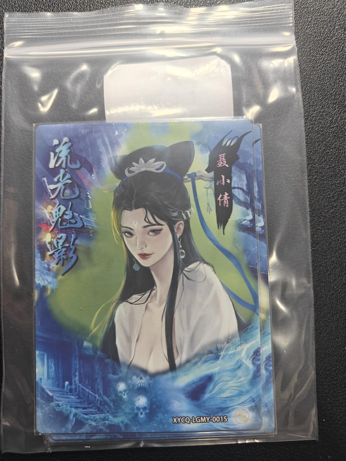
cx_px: 173
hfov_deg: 56.8
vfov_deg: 71.6
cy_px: 230
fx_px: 320
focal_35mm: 24
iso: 160
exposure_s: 1/50
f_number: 1.8
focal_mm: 5.59
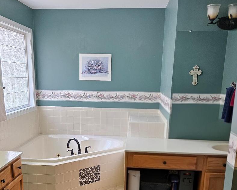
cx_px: 106
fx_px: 288
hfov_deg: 44.7
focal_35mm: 41
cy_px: 150
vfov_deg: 35.4
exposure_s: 1/120
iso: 250
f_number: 1.8
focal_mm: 5.4
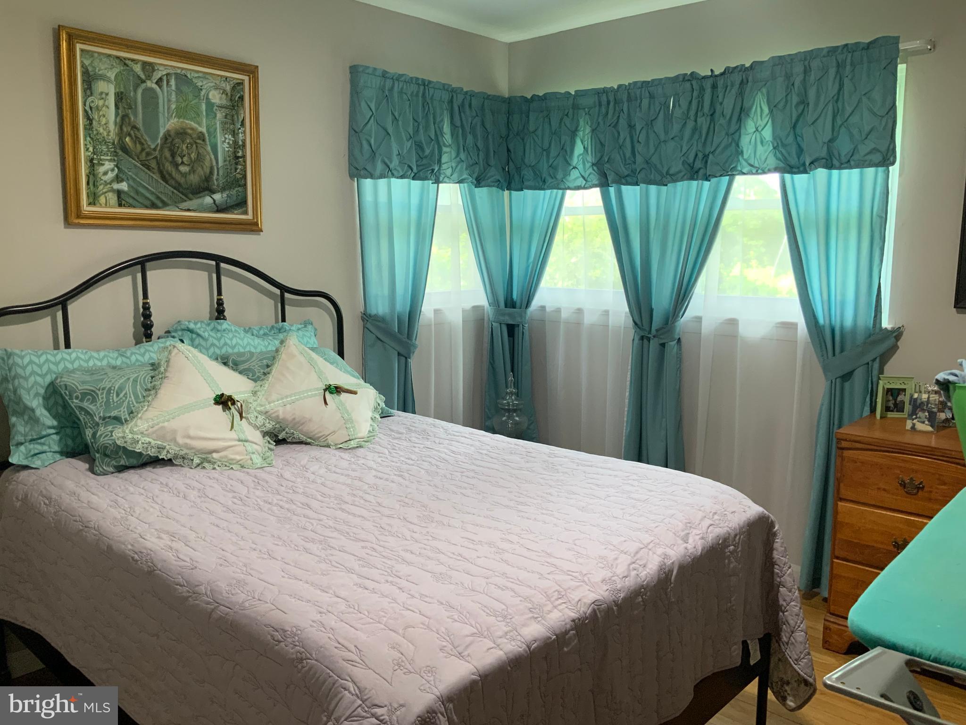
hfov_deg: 61.7
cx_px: 483
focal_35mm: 29
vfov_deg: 48.2
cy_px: 362
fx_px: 809
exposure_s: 1/60
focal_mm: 3
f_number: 1.8
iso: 100
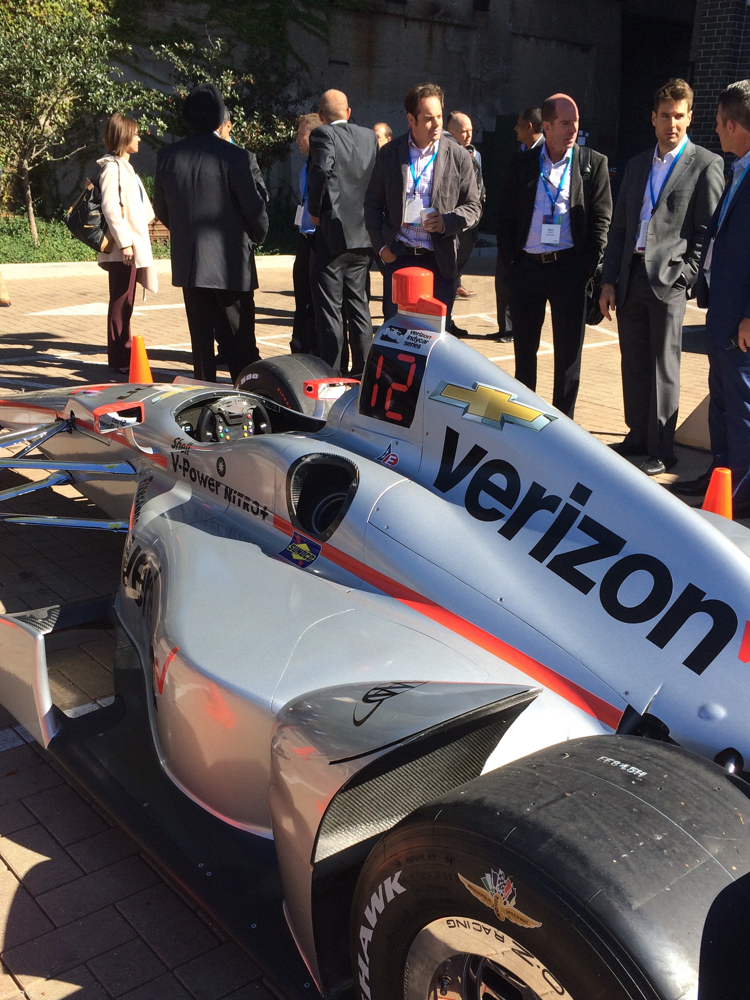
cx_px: 358
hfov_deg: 39.7
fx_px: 1040
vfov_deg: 51.1
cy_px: 584
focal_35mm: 36
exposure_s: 1/1172
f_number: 2.2
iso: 32
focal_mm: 4.15
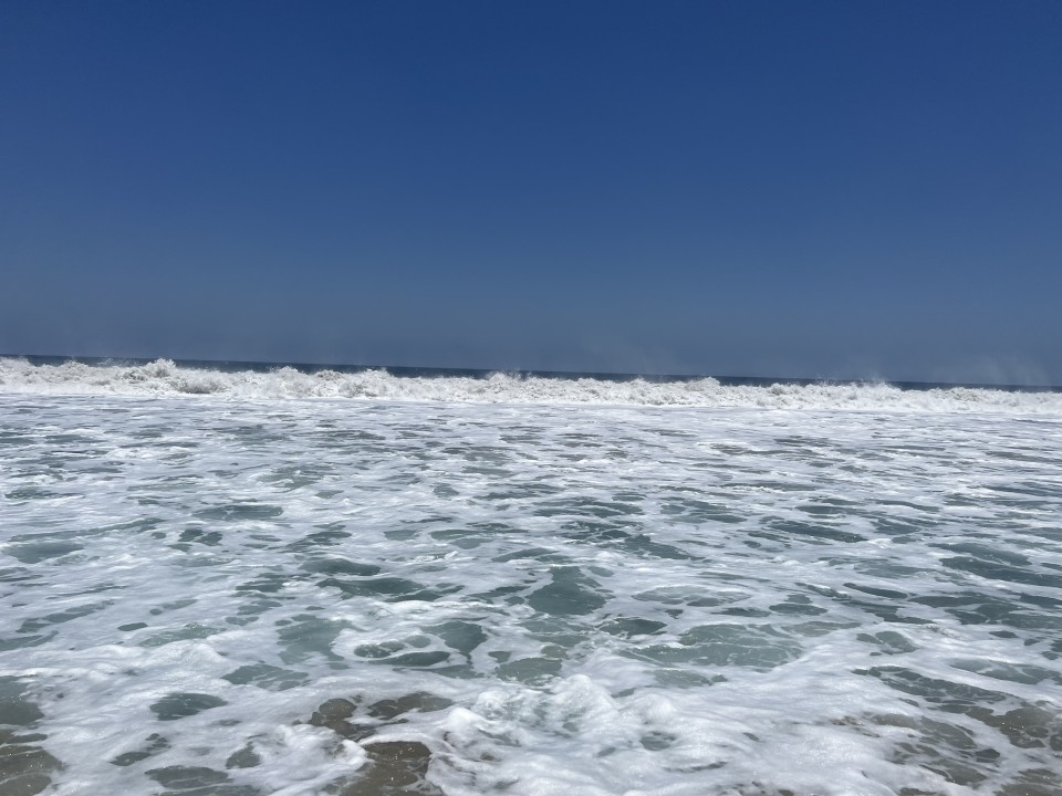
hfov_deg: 67.3
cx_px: 531
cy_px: 398
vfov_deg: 53.1
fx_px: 798
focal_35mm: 26
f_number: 1.5
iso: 50
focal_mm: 5.7
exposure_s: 1/16393
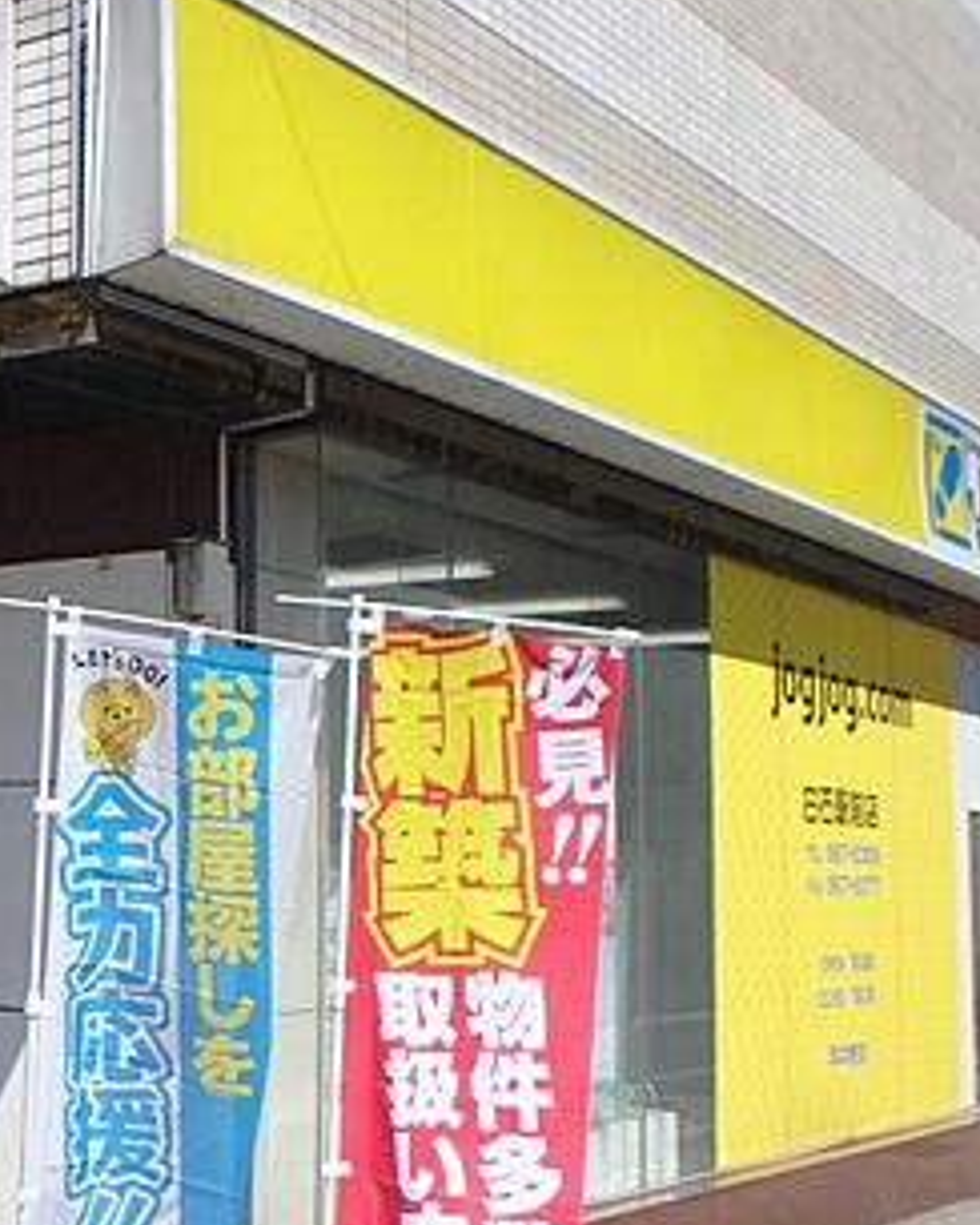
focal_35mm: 43
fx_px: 1559
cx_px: -233
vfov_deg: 42.8
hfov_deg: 29.4
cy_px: 711
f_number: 6
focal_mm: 3.7
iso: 125
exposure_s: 1/400
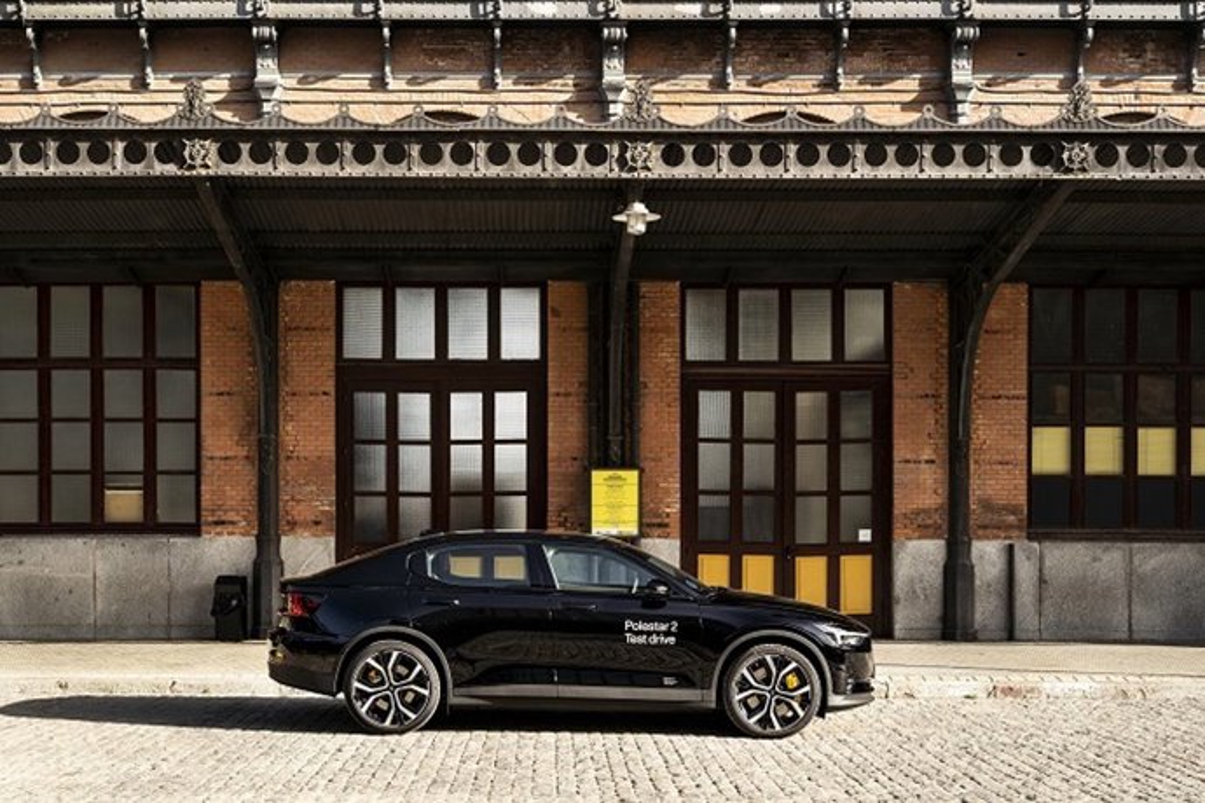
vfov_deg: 27.0
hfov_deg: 39.6
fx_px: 1673
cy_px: 402
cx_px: 602
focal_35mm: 50
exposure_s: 1/200
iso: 100
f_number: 5.6
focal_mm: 50
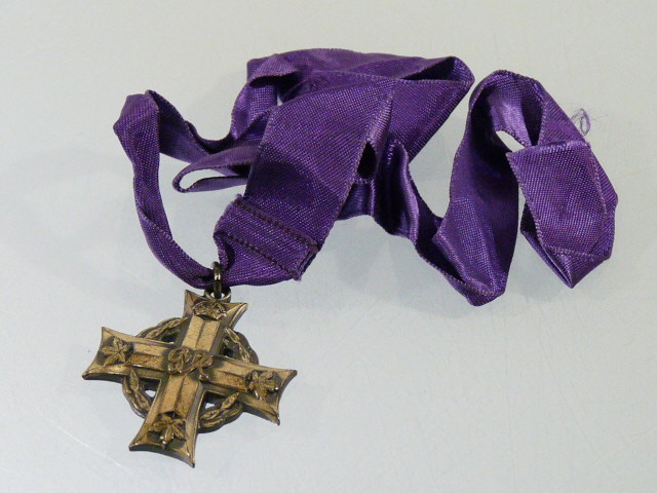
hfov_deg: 16.0
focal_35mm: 123
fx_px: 2334
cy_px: 246
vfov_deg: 12.0
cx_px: 328
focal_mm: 12.4
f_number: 3.4
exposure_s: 1/15
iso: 400
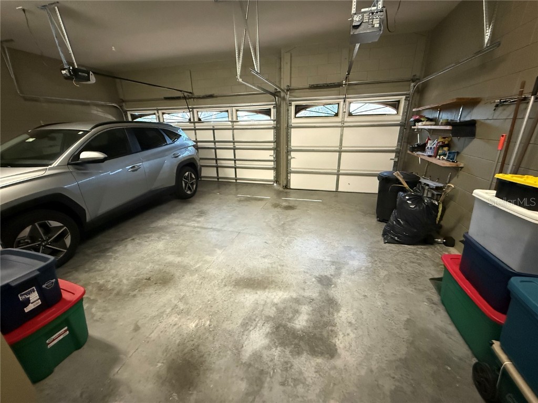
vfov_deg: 85.7
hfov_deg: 102.1
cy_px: 202
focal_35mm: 14
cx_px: 269
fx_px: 218
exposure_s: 1/60
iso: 1250
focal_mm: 2.22
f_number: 2.2
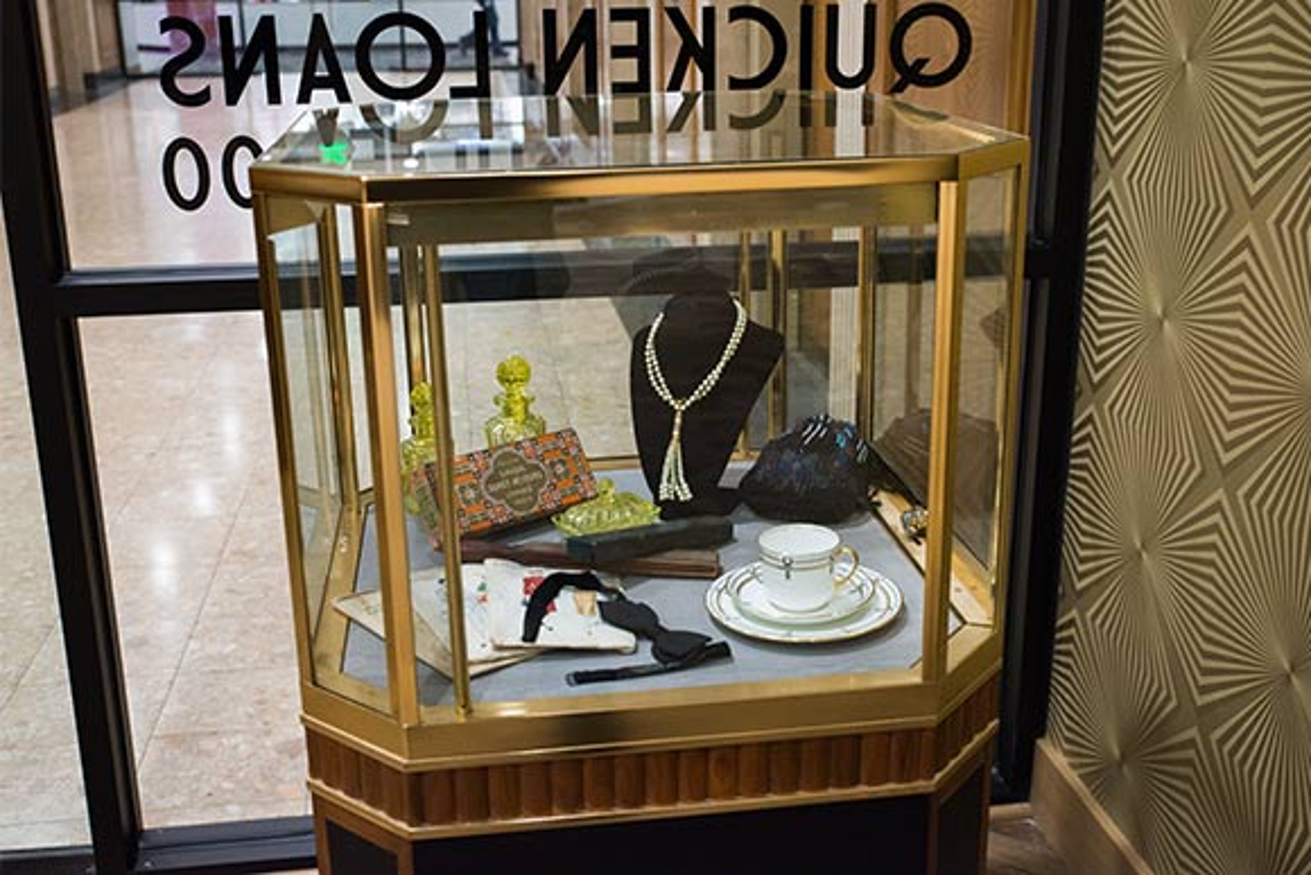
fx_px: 1311
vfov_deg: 36.9
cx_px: 656
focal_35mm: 36
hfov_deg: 53.1
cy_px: 438
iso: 1250
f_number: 5.6
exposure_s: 1/60
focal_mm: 36
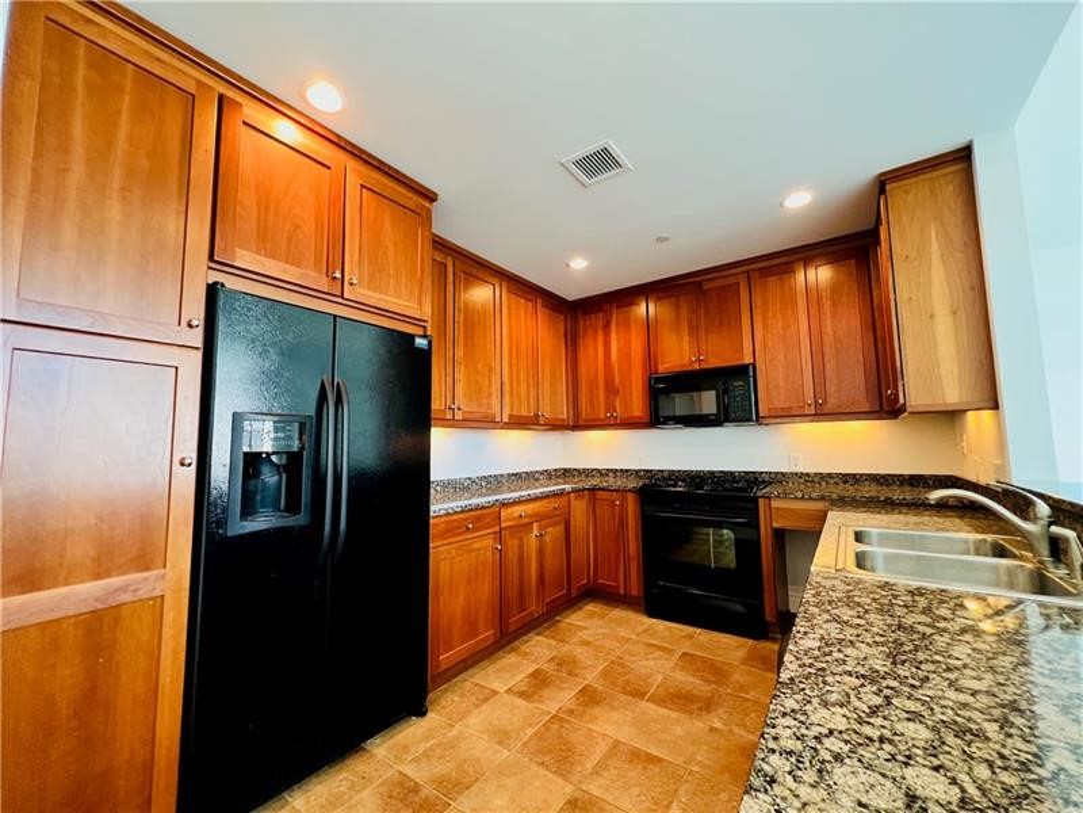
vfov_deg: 89.9
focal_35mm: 13
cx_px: 542
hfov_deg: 106.2
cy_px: 406
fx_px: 407
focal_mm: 1.57
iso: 400
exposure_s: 1/60
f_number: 1.8
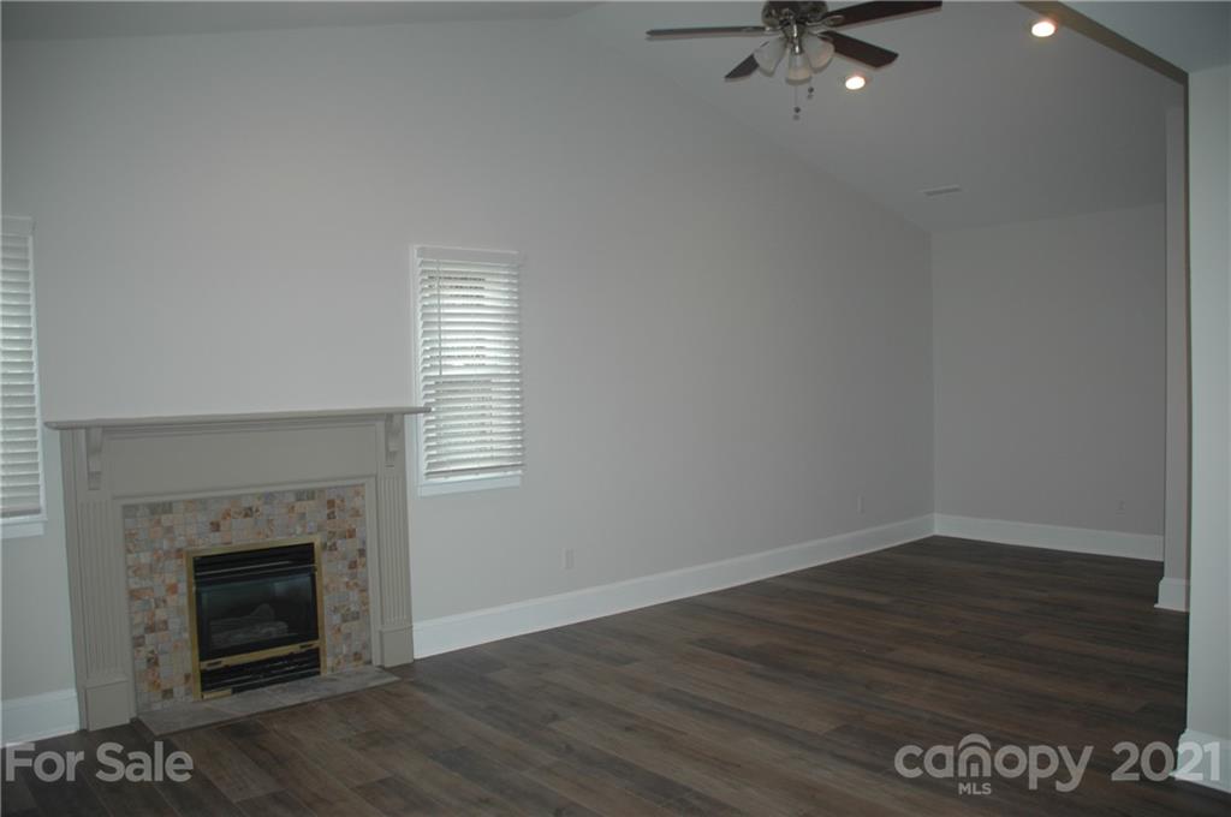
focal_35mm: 30
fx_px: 1025
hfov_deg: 62.0
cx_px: 616
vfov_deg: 43.5
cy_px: 408
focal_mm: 20
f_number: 3.8
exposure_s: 1/60
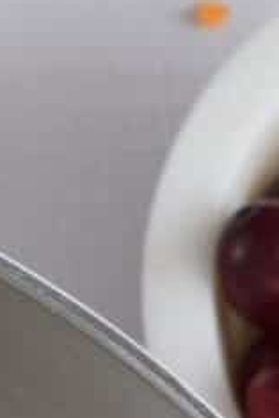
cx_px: -517
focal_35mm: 575
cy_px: 1419
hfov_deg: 2.4
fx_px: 6674
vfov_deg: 3.5
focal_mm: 50
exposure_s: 1/80
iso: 720
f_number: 7.1
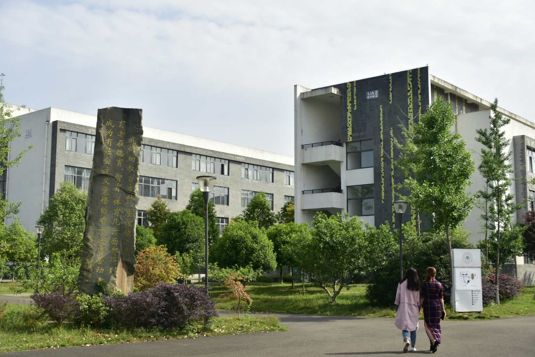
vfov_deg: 29.9
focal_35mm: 45
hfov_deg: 43.6
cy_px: 178
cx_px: 268
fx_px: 669
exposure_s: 1/2500
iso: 320
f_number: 4
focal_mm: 30
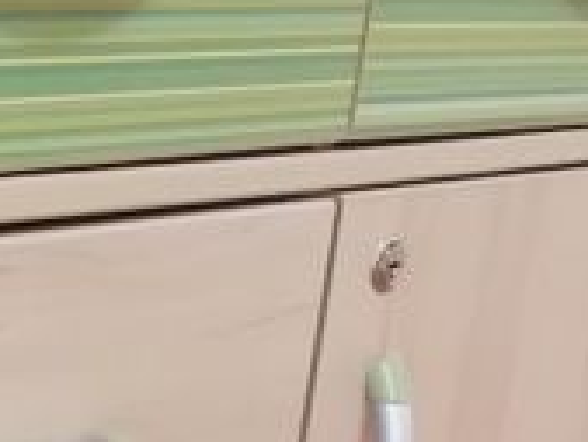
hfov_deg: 16.1
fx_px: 1989
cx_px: -129
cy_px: 835
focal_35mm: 117
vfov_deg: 11.6
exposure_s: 1/16.7
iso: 400
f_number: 2.2
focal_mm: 3.21
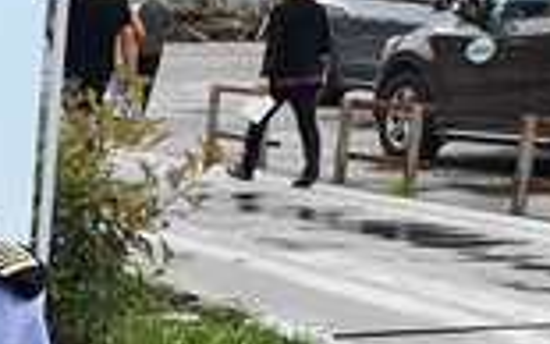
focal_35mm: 118
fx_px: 1769
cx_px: -422
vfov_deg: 10.6
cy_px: 575
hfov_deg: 15.4
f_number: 1.8
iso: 50
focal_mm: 5.58
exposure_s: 1/357
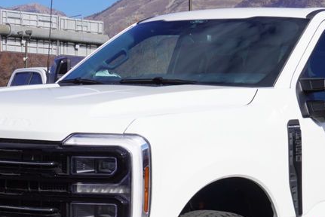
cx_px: 211
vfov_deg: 12.7
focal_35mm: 107
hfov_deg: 19.0
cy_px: 196
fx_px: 967
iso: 100
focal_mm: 30
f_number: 11
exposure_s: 1/250
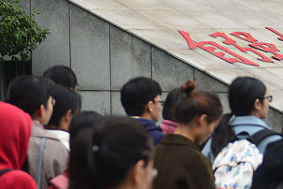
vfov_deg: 6.2
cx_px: 395
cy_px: 160
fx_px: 1745
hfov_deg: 9.1
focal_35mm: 222
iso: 100
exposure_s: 1/80
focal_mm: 56
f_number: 2.8
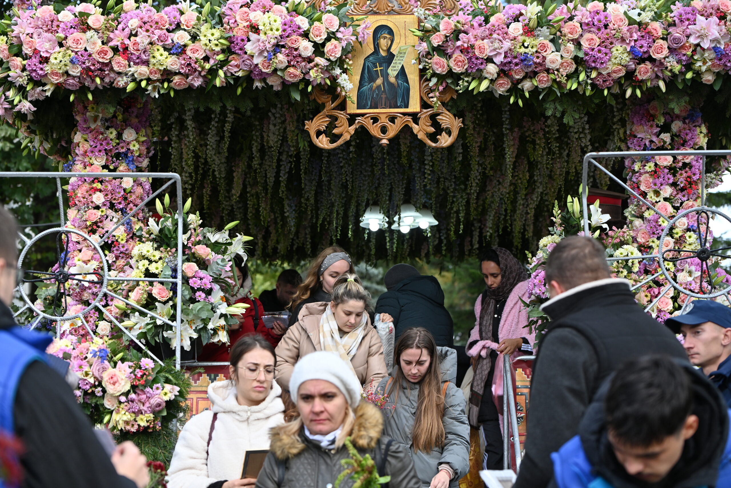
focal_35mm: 70
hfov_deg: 28.8
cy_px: 244
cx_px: 366
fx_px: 1421
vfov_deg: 19.5
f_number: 3.5
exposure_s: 1/800
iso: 360
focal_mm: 70
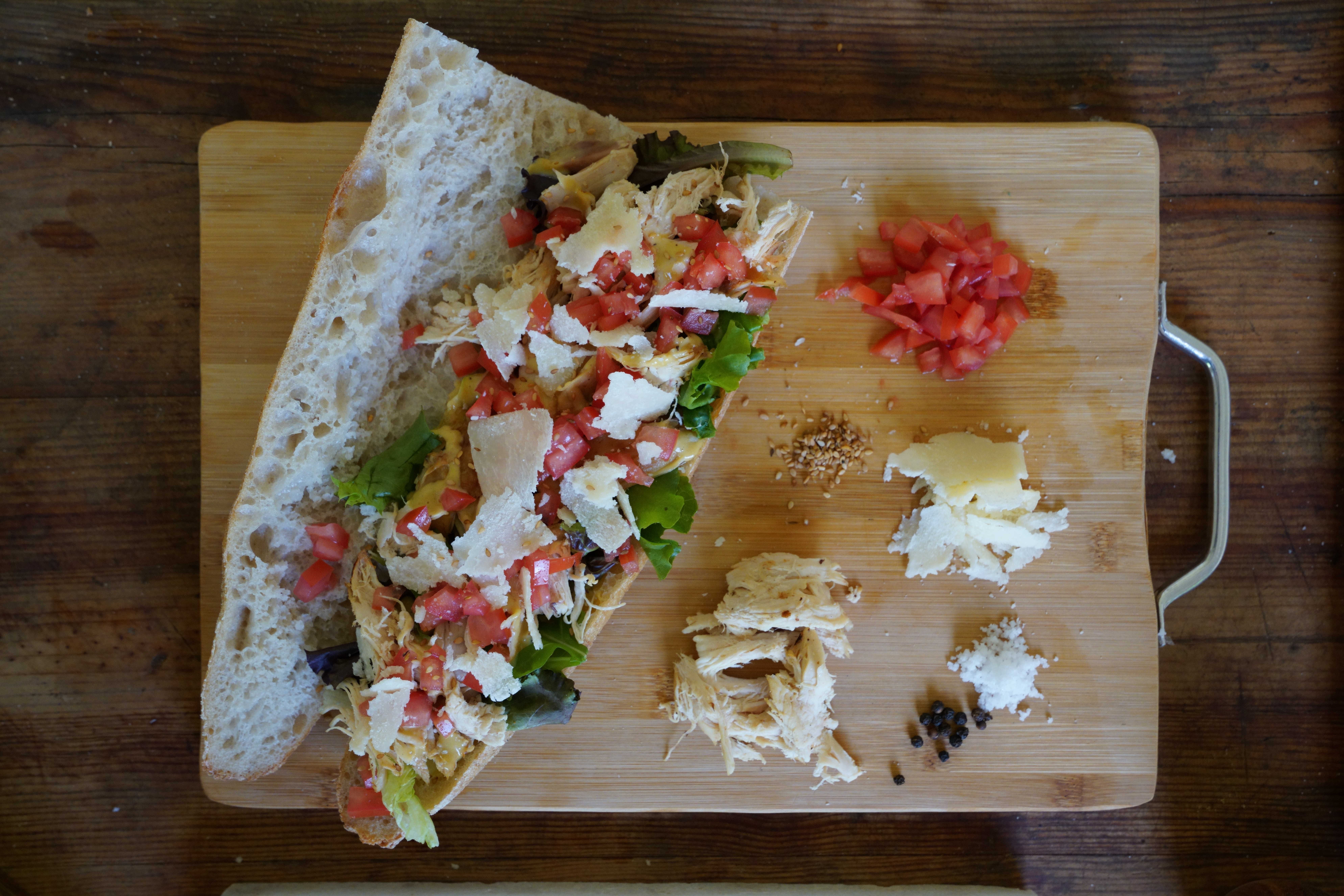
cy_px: 448
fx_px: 1381
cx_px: 672
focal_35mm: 37
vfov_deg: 36.0
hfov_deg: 51.9
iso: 1600
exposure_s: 1/125
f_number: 7.1
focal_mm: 37
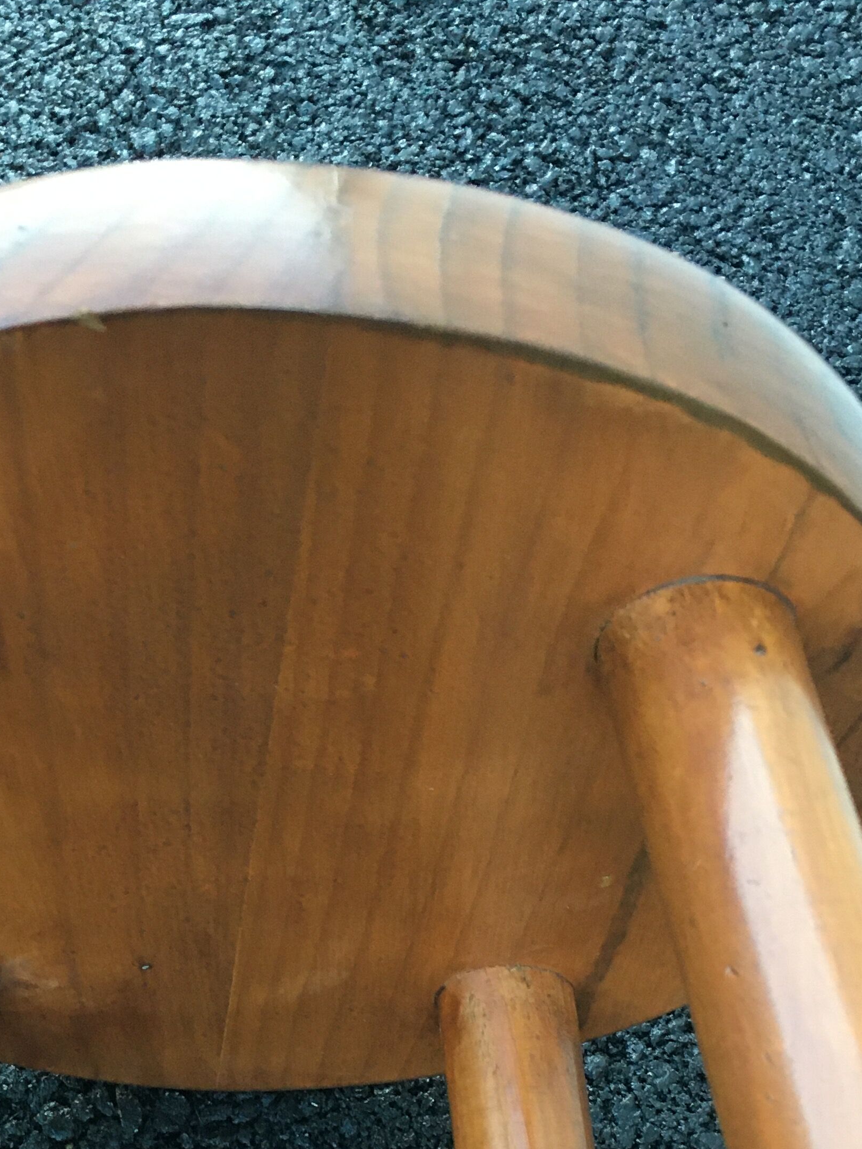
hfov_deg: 26.7
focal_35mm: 54
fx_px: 1793
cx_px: 222
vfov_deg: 33.4
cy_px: 1066
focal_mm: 4.15
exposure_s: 1/33
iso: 200
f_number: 2.2
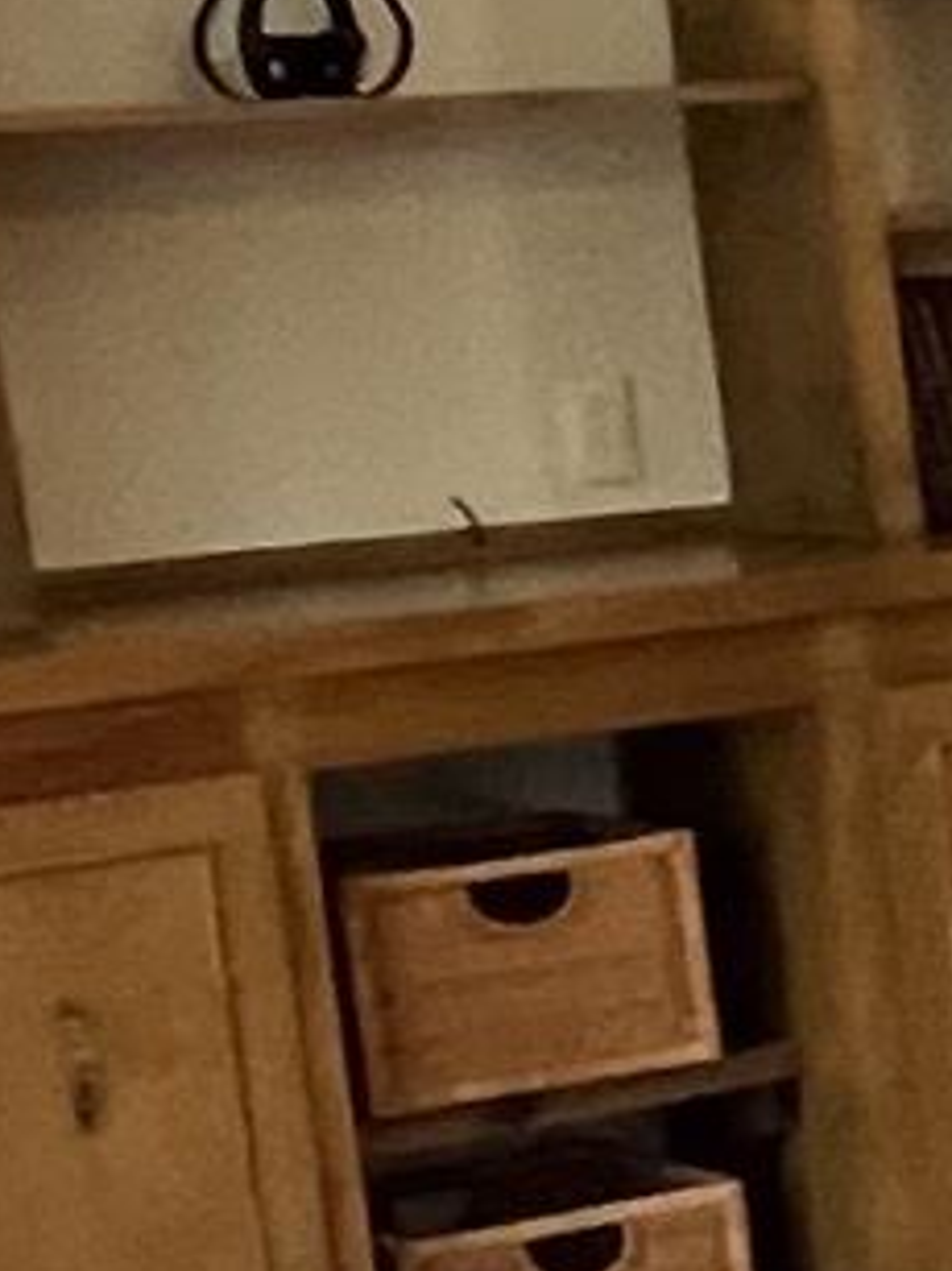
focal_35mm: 130
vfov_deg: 15.1
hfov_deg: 8.9
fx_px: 4770
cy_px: 1027
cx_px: 3022
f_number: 1.8
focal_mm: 1.57
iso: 640
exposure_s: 1/60
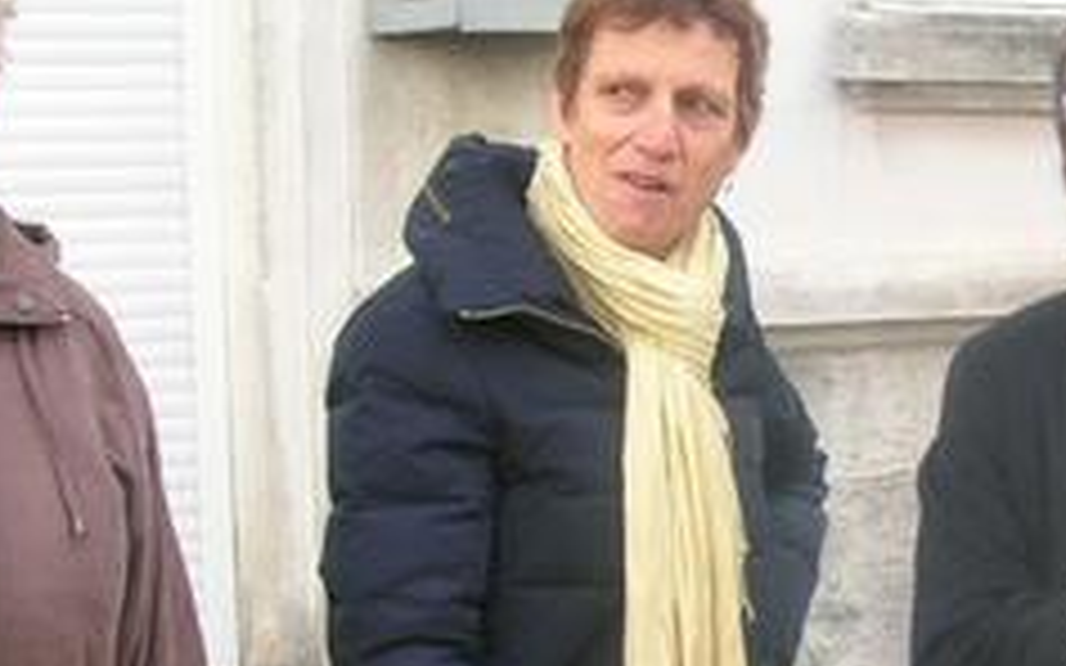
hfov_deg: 20.4
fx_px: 2905
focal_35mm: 100
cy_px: 634
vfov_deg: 12.9
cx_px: 954
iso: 50
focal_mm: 5.8
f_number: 2.8
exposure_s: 1/132
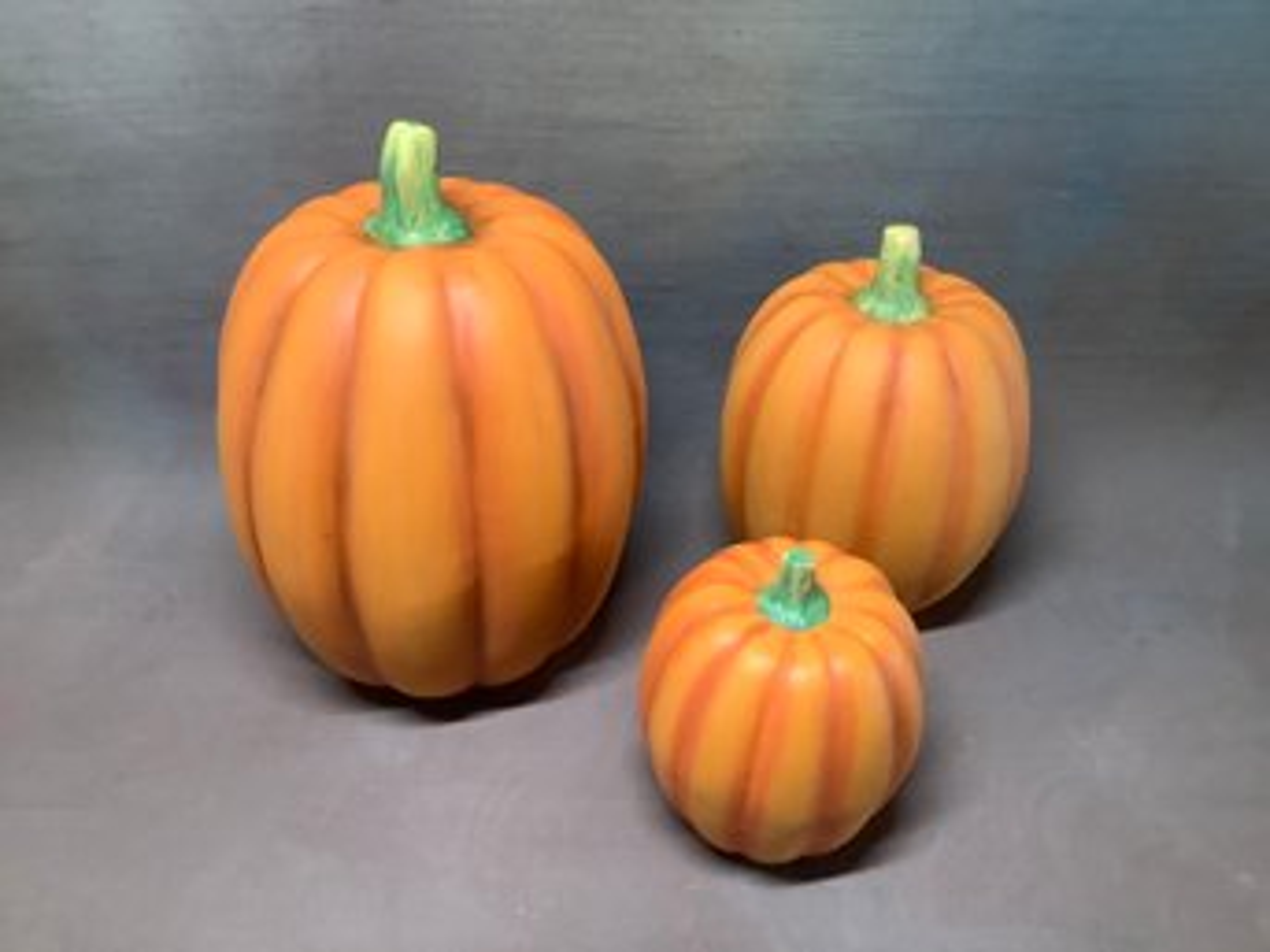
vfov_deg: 45.4
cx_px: 635
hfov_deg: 58.4
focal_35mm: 31
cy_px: 476
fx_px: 1137
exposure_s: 1/33
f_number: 2.4
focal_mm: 3.3
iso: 320
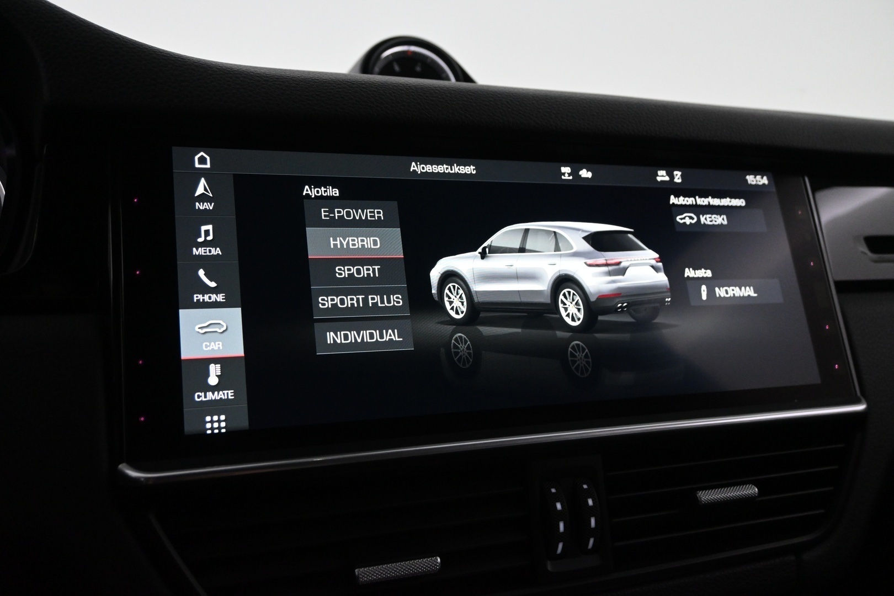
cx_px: 447
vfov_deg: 41.7
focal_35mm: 32
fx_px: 782
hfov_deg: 59.5
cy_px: 298
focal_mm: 21
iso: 2500
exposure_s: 1/80
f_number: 4.5
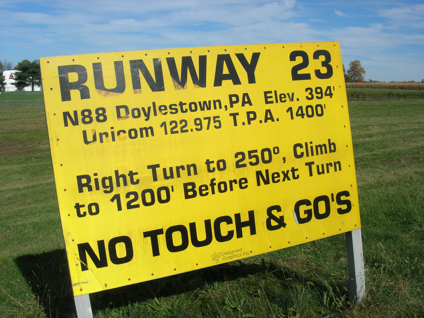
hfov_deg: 49.0
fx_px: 465
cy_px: 159
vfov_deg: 37.7
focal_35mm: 38
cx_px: 212
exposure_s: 1/1029
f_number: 4.8
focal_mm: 7.8
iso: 64
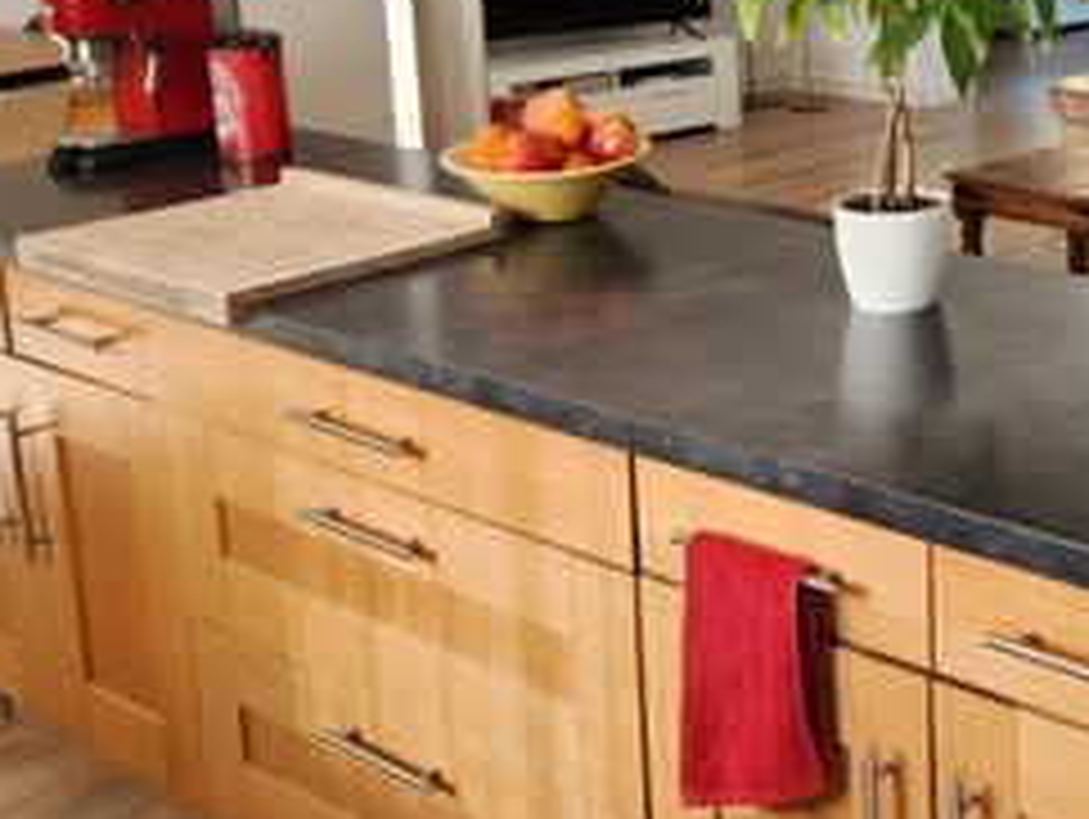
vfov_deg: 24.9
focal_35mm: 57
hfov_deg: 30.3
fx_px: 1795
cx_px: 1192
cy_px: 81
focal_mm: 5.4
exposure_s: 1/180
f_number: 1.8
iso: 80
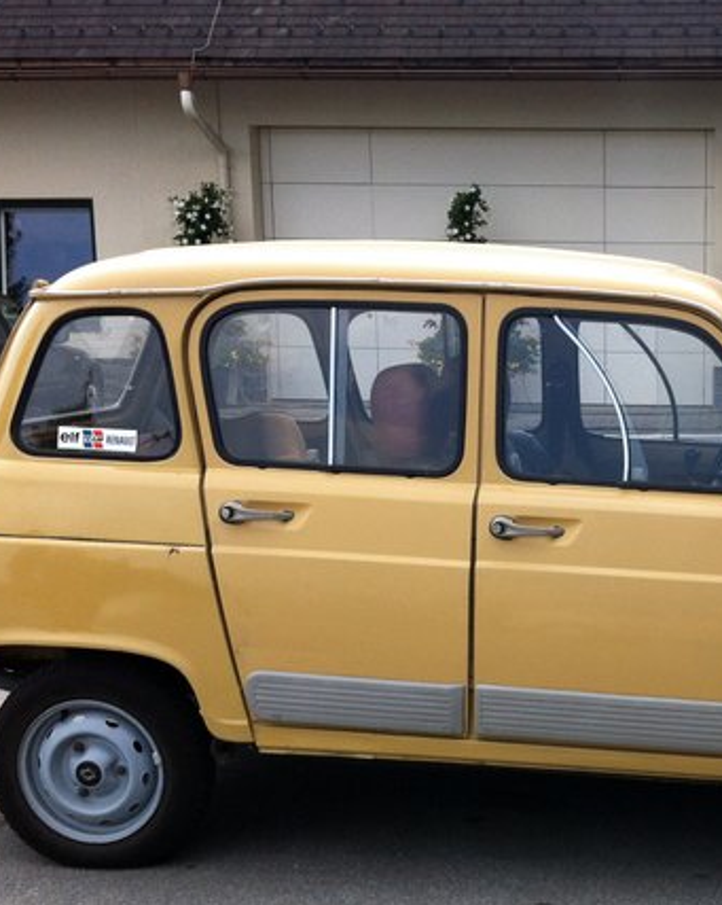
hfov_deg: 23.1
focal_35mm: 64
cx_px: 682
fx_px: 1711
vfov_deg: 29.4
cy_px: 598
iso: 80
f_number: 2.8
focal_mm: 3.85
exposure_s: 1/437
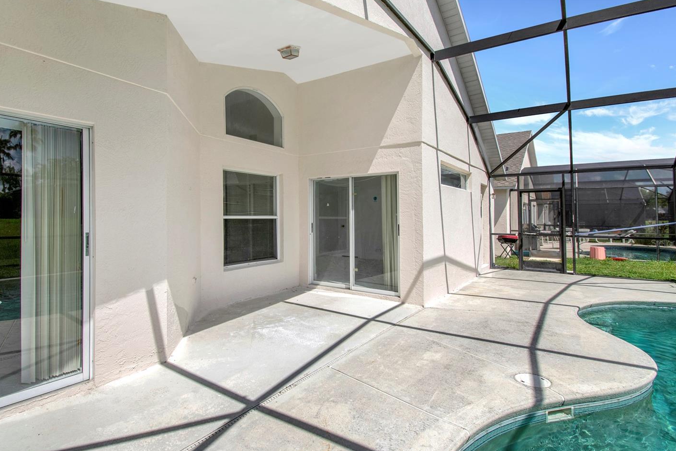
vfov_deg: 70.3
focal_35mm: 17
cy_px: 243
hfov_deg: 93.1
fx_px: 319
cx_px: 311
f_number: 7.1
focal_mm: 10
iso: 100
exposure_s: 1/250
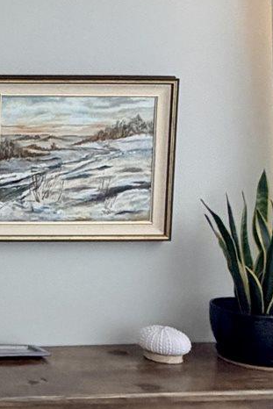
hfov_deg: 13.7
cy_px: 104
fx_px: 818
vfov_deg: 27.7
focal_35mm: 72
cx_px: -380
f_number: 2.2
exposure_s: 1/120
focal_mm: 2.22
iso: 200
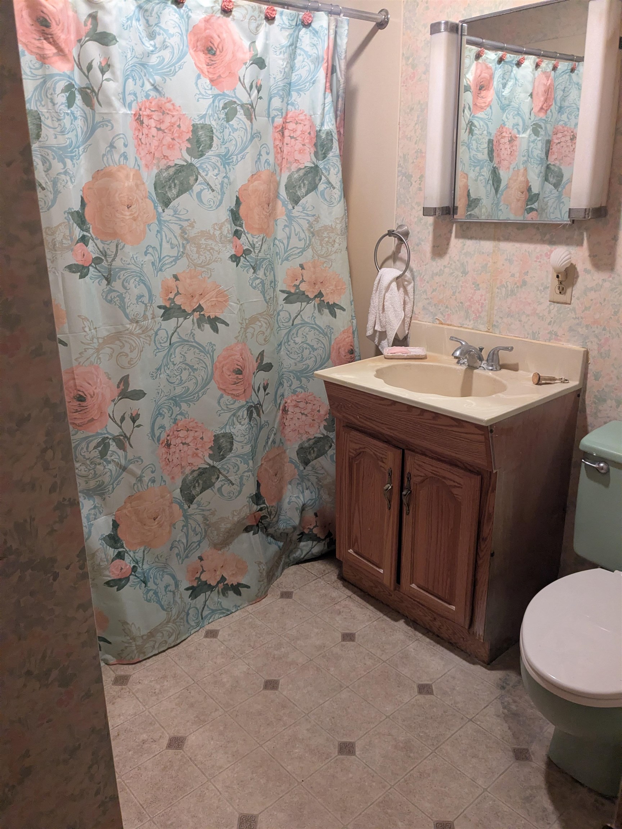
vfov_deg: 65.3
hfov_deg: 51.4
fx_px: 647
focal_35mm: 27
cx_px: 311
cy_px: 414
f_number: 1.73
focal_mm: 4.38
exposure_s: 1/120
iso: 642
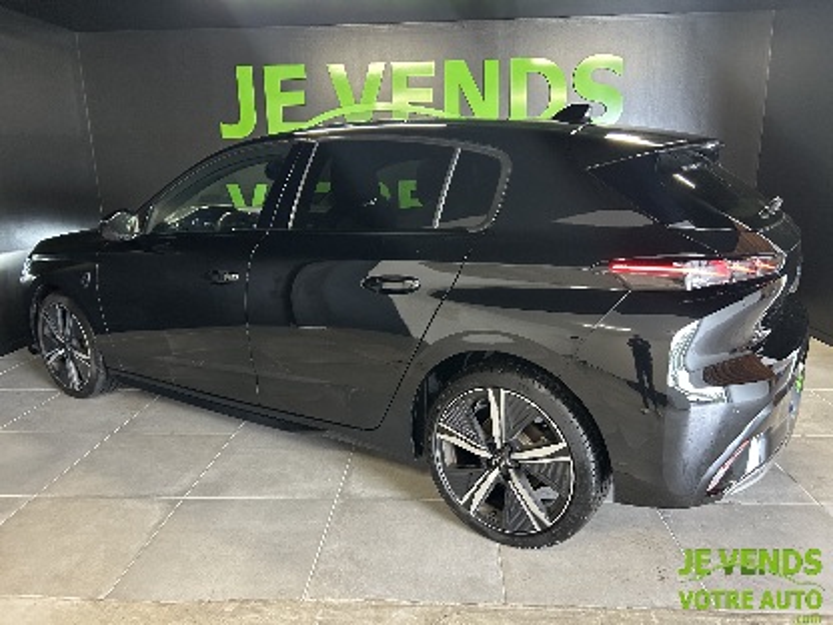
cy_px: 312
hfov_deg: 67.3
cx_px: 416
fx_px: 626
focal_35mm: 26
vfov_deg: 53.1
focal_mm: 5.7
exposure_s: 1/50
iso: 320
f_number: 1.5
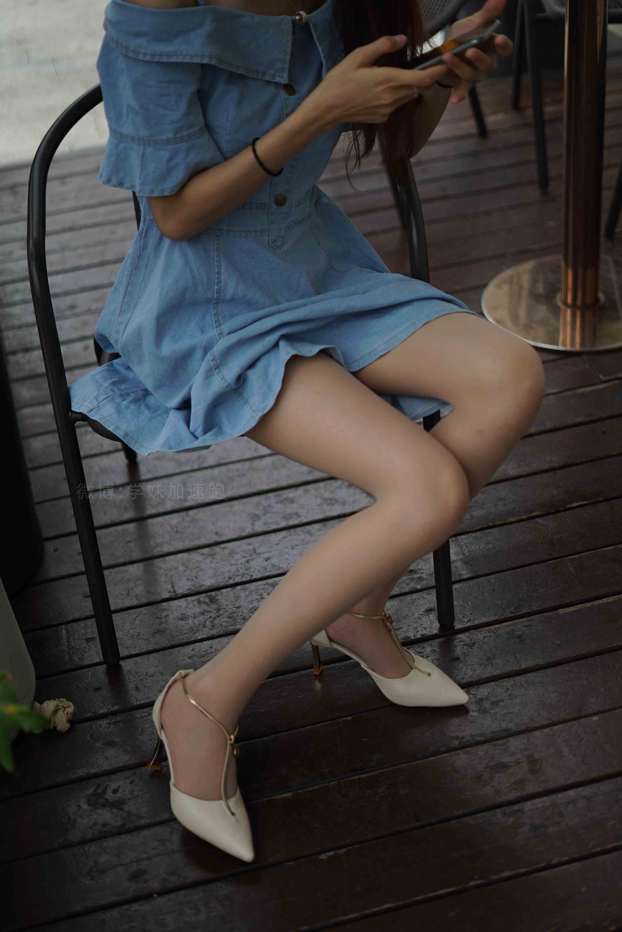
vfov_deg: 39.6
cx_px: 311
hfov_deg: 27.0
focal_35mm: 50
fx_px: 1294
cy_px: 466
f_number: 1.8
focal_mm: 50
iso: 125
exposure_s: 1/4000
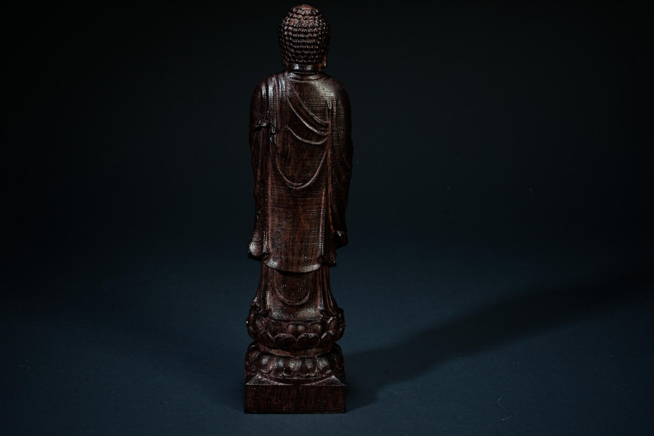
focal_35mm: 66
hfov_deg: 30.5
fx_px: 1199
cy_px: 218
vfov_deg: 20.6
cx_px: 327
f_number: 18
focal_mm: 44
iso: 100
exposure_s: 1/160
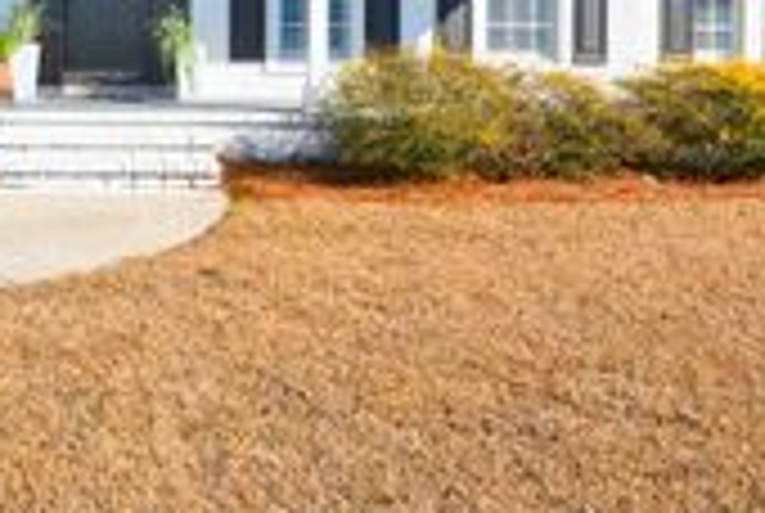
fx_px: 937
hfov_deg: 41.4
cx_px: 94
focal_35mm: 44
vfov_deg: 29.1
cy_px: 29
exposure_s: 1/640
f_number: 11
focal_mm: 15
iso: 400
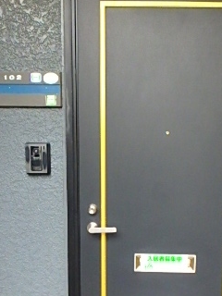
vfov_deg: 44.4
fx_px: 359
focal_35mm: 42
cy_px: 189
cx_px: 139
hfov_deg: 34.2
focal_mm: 3.7
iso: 500
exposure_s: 1/30
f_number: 3.5
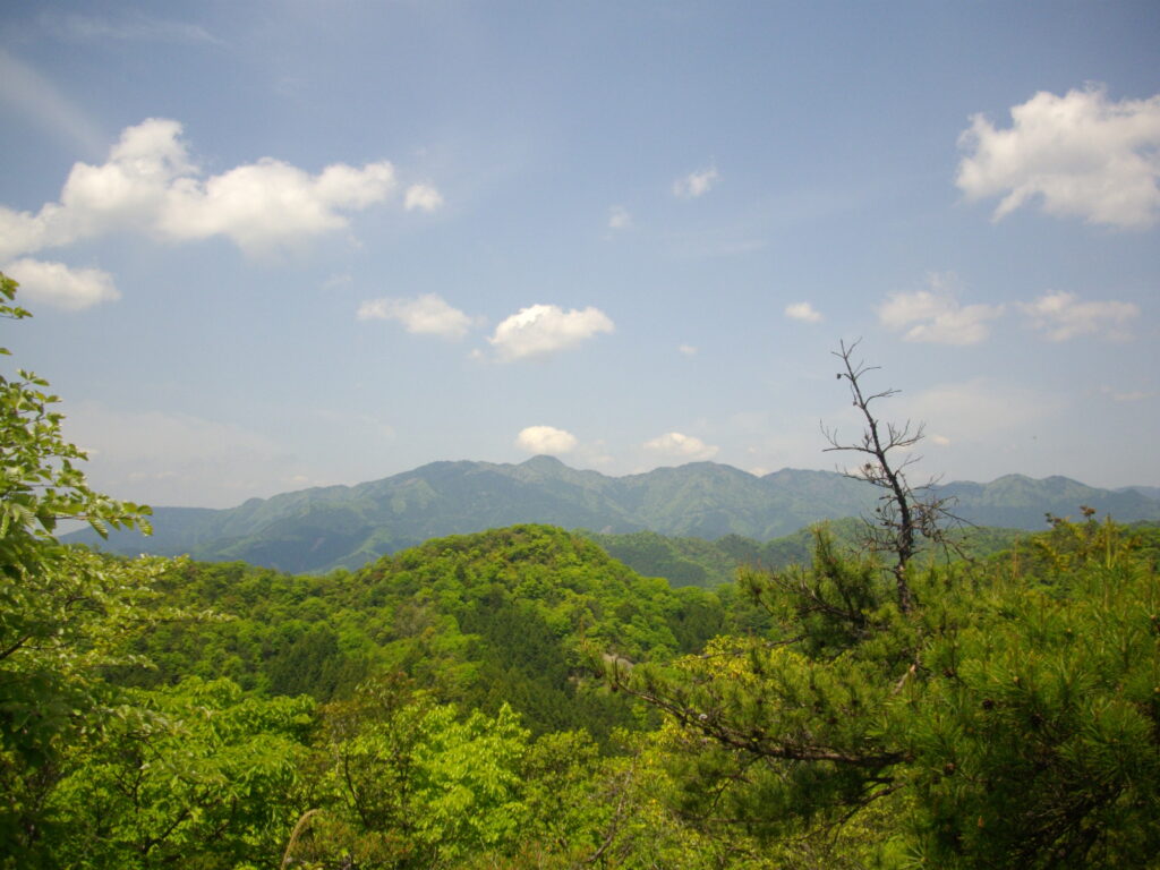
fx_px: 1240
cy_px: 435
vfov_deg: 38.7
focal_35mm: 37
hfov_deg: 50.1
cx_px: 580
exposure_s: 1/500
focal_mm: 6.2
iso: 100
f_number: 5.6
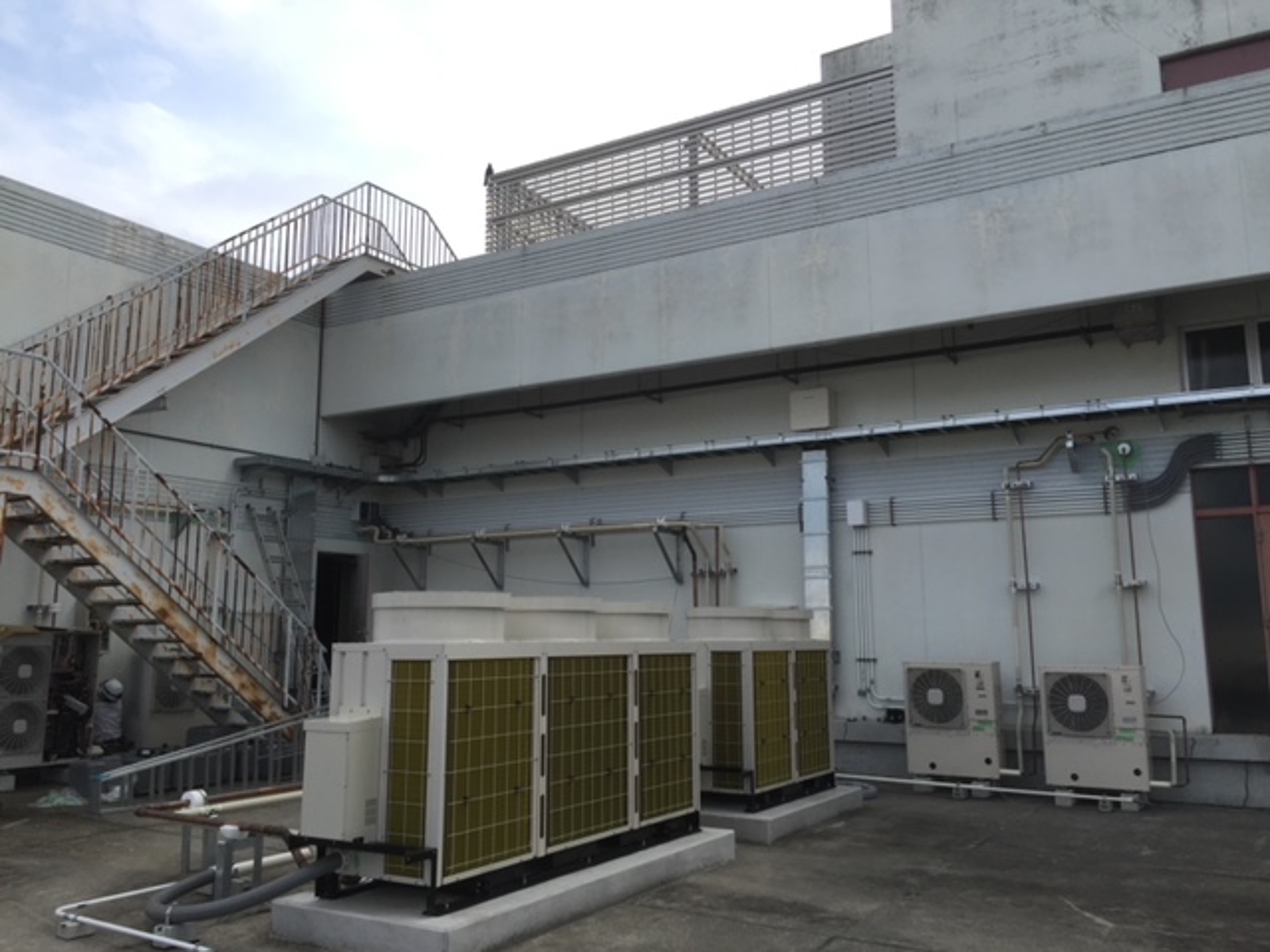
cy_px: 476
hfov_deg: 61.7
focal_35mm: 29
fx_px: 1064
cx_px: 635
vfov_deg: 48.2
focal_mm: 4.15
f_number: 2.2
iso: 32
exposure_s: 1/628
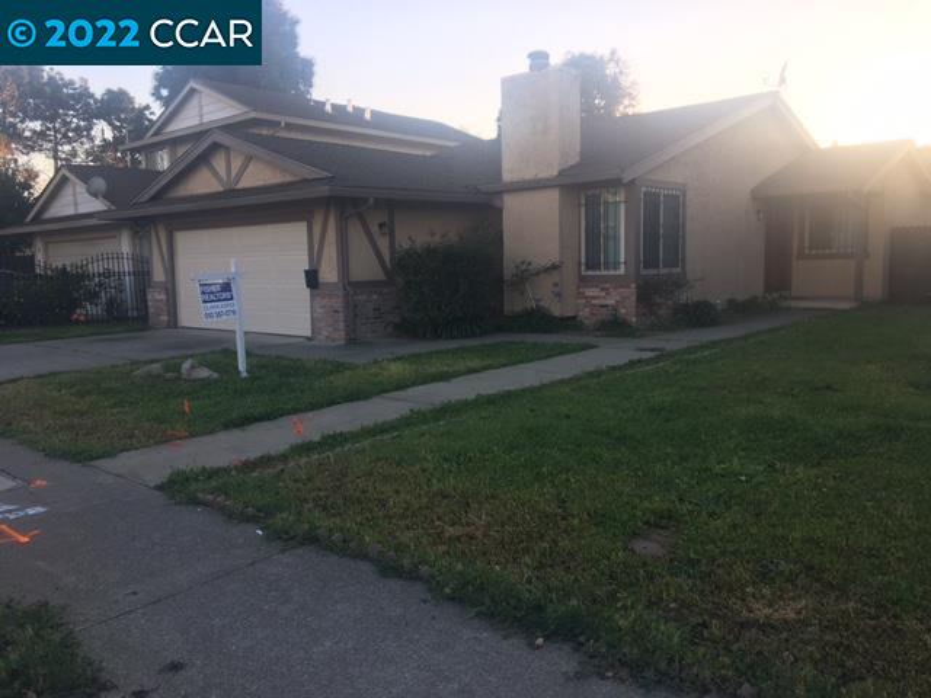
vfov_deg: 48.2
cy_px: 349
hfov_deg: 61.7
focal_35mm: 29
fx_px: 780
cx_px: 466
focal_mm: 4.15
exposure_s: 1/141
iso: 25
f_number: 2.2
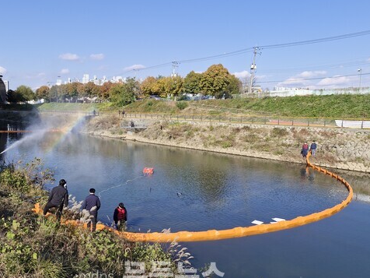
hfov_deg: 60.9
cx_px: 141
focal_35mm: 29
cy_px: 139
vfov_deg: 48.2
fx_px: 310
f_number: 1.8
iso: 50
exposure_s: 1/12658
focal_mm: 5.54
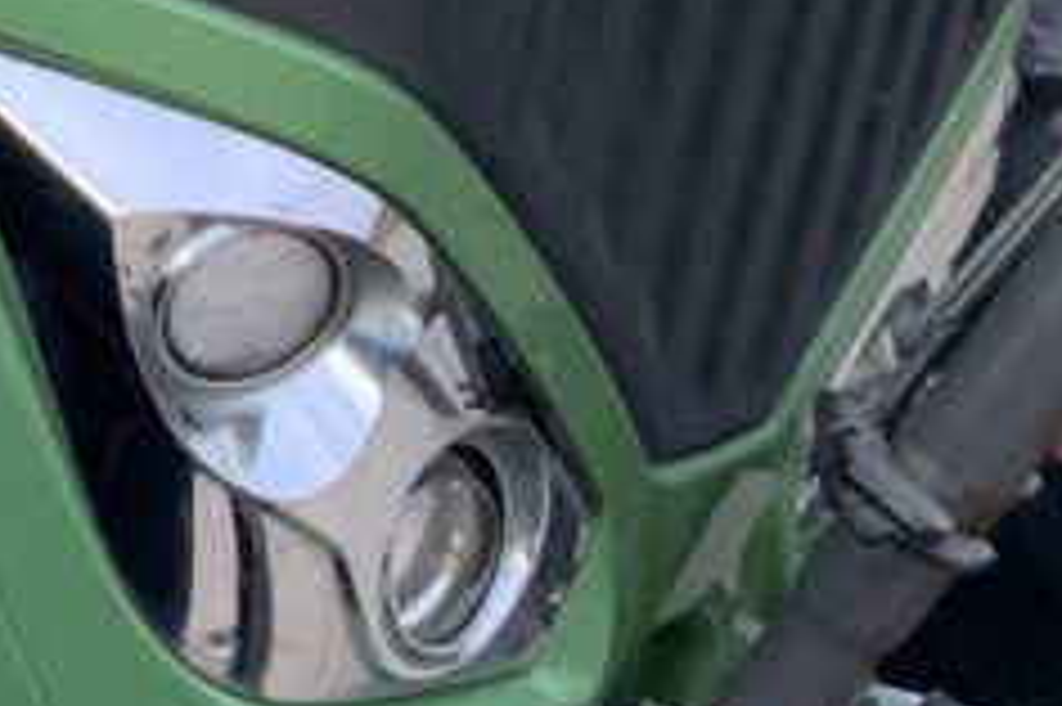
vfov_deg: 10.2
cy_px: -202
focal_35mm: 131
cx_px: -297
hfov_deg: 15.0
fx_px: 3862
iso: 100
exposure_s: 1/60
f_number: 1.8
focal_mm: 3
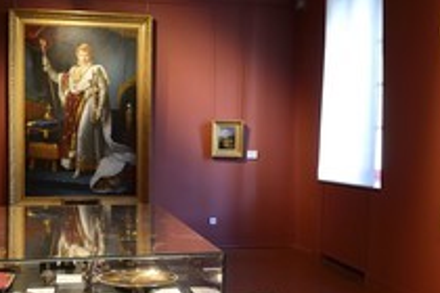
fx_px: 587
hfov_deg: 41.1
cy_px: 157
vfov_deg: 28.1
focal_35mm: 48
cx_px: 226
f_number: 6.3
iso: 1600
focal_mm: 24
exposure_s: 1/13
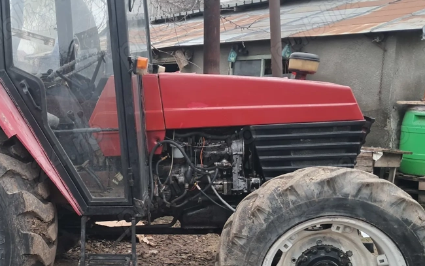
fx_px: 510
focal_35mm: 44
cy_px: 188
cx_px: 109
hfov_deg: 43.9
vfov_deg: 28.9
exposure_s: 1/50
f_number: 1.8
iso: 50
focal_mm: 4
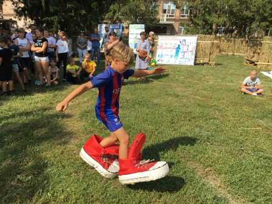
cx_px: 136
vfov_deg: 48.2
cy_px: 102
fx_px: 228
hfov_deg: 61.7
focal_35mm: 29
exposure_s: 1/1261
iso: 25
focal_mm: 4.15
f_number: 2.2
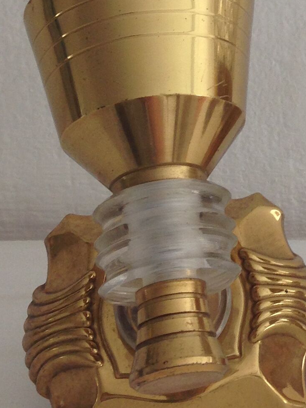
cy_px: -79
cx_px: 338
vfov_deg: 17.0
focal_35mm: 111
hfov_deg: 13.1
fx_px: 1308
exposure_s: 1/40
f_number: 2.4
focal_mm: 4.12
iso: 50
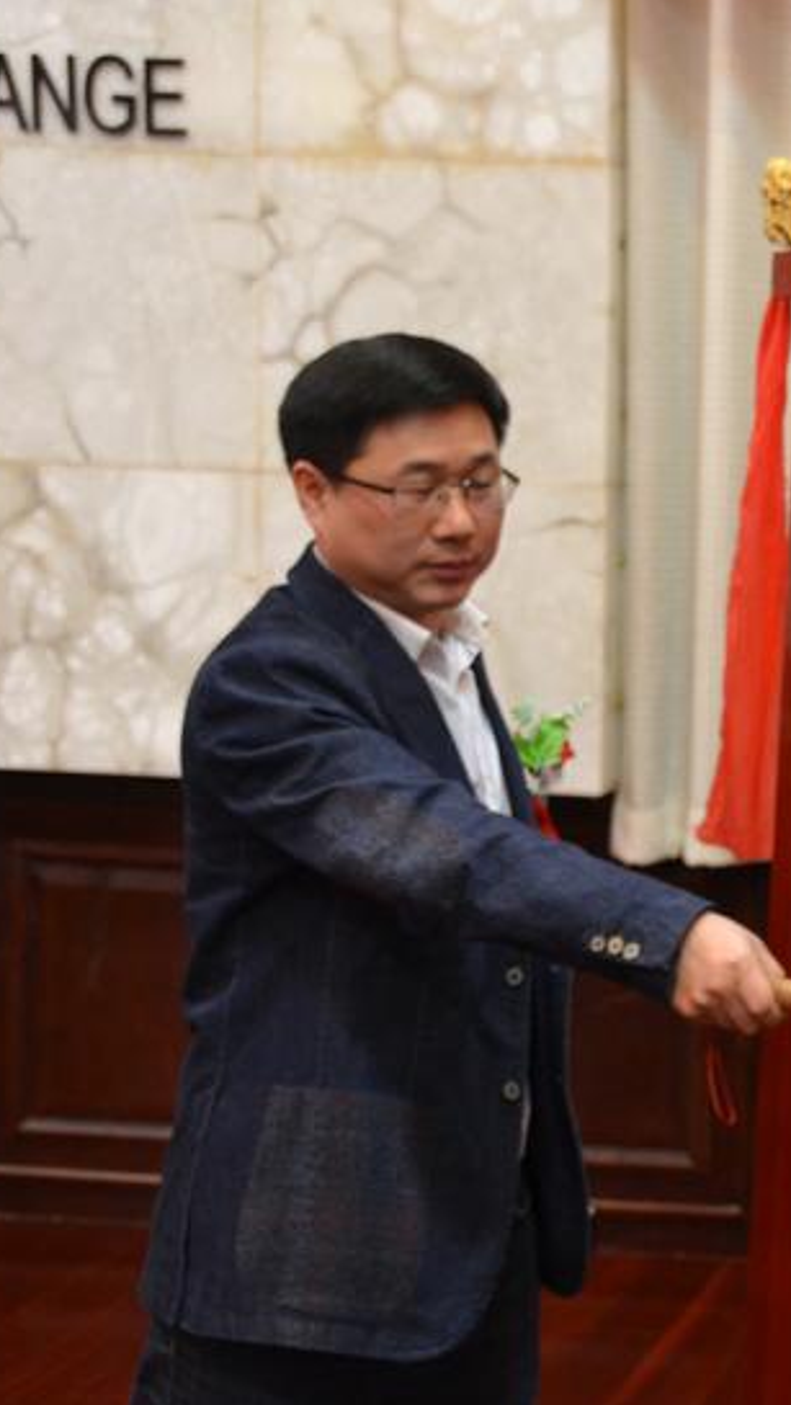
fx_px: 3092
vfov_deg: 25.6
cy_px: 724
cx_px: 958
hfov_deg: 14.1
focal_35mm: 83
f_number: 4.2
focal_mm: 32
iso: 1250
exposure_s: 1/15
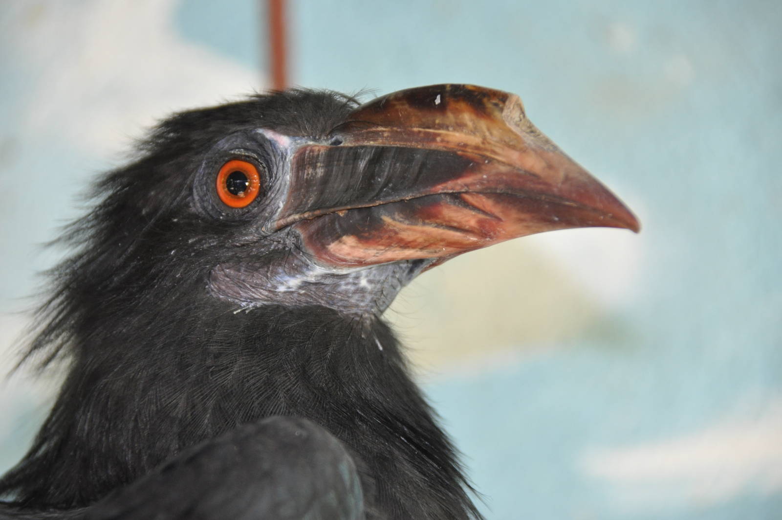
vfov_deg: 4.6
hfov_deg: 6.9
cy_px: 260
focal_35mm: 300
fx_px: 6509
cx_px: 391
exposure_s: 1/60
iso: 800
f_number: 5.6
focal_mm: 200
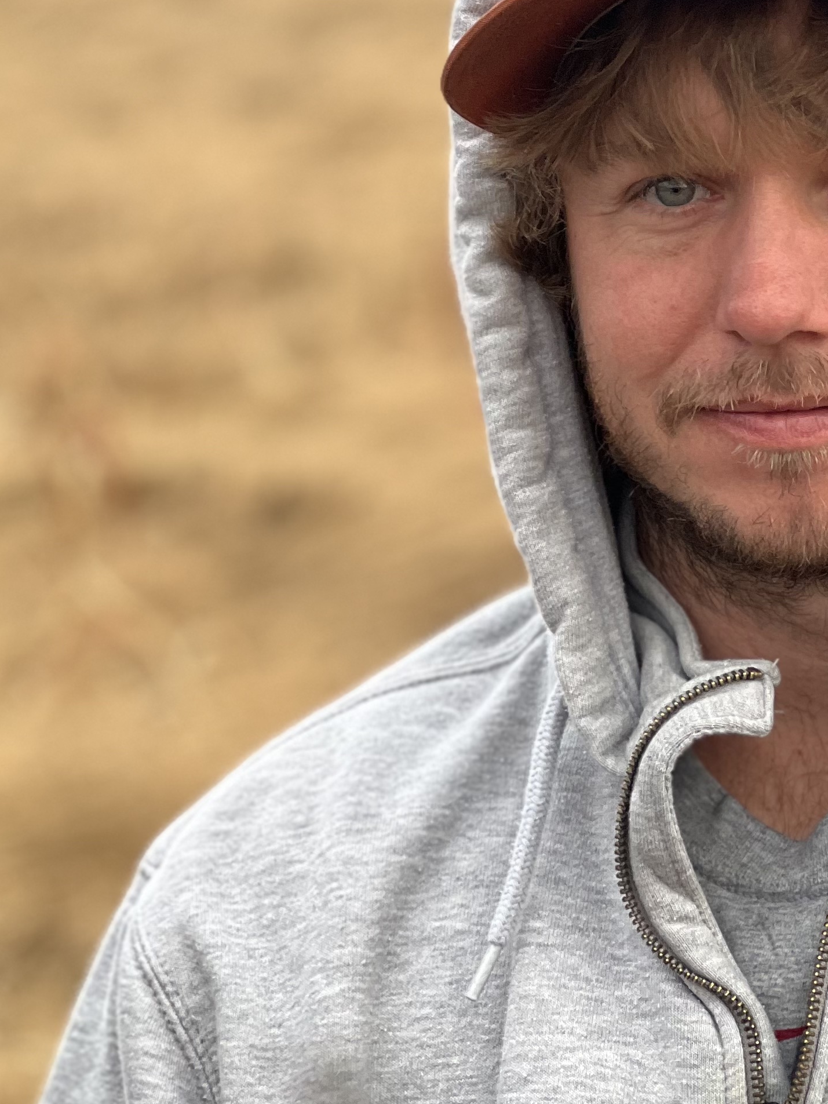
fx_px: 5198
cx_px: 801
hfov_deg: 9.1
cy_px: 404
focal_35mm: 163
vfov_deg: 12.1
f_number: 2.8
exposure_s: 1/121
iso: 64
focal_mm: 9
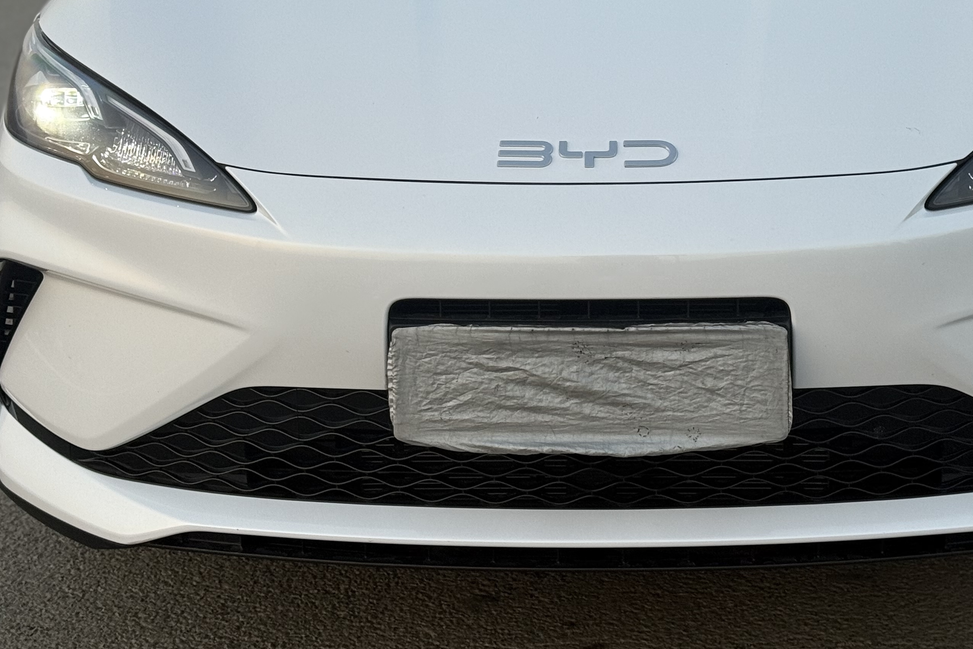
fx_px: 2135
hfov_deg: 25.6
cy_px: 120
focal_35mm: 79
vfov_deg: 17.1
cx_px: 592
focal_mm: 6.76
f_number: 1.78
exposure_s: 1/121
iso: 50
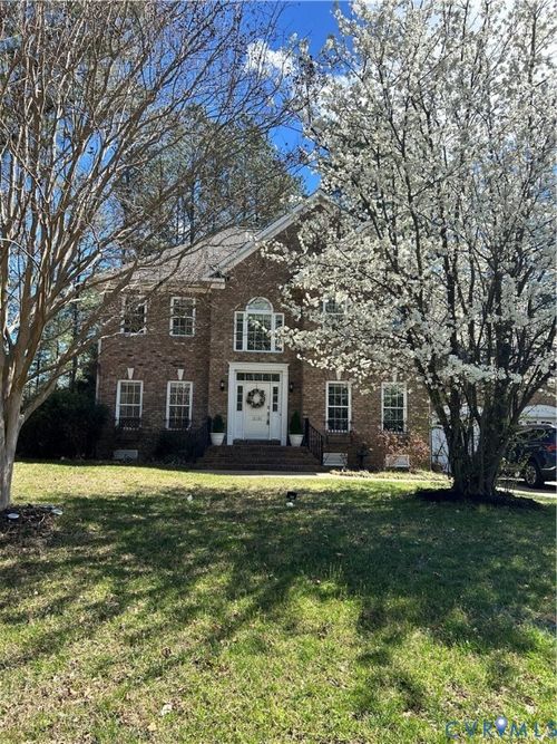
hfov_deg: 53.0
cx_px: 278
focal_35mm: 26
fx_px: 558
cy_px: 372
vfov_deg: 67.3
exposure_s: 1/1553
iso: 50
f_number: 1.5
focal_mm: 5.7
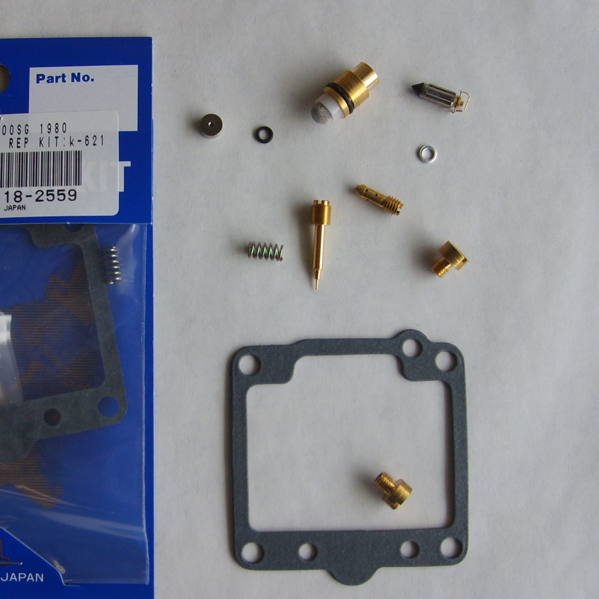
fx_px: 959
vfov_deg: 34.7
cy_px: 297
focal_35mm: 49
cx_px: 183
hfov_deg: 34.2
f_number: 2.8
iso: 50
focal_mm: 5.8
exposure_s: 1/90
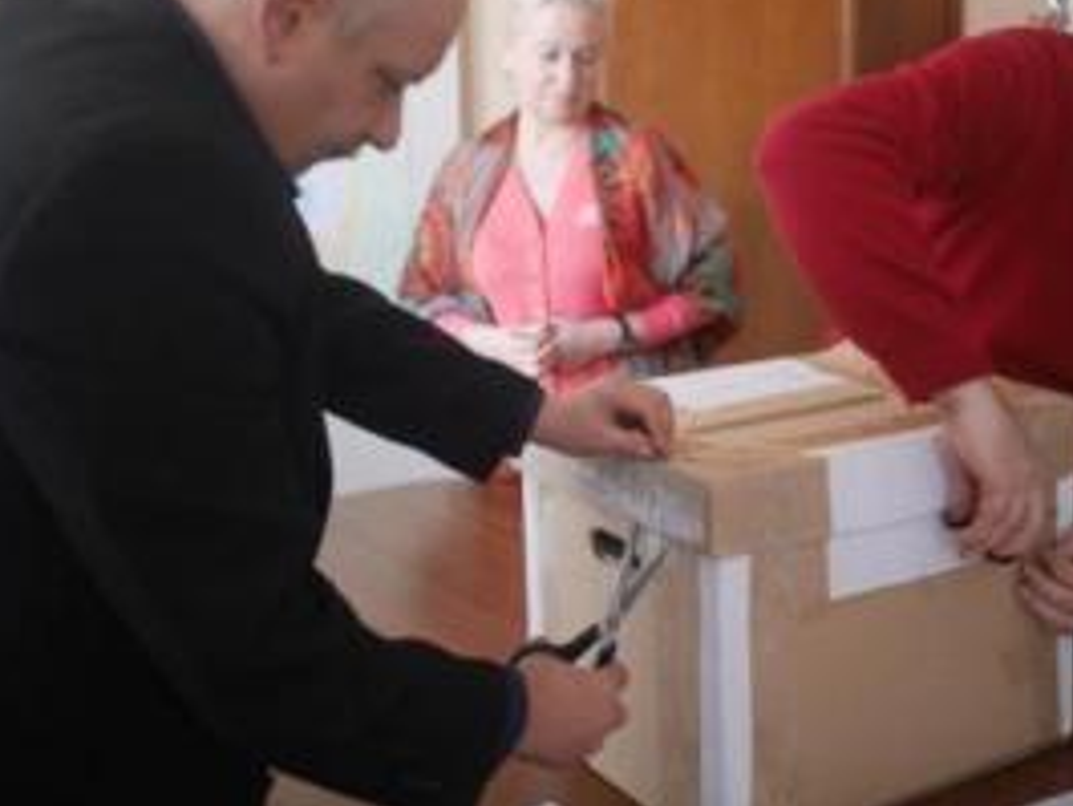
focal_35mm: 52
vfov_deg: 28.0
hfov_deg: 36.6
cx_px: 654
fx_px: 1613
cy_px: 302
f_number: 1.7
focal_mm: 20
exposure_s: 1/60
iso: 320
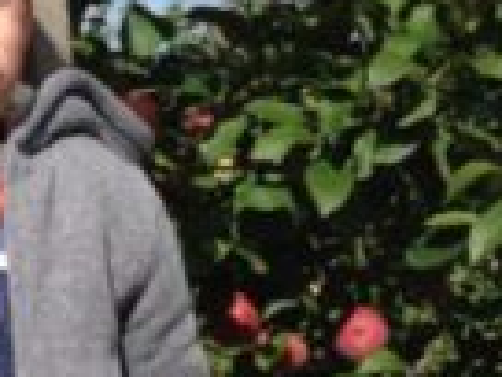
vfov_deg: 10.0
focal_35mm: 146
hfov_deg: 13.1
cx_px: -155
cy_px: 440
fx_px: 2117
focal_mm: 4.12
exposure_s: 1/1938
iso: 50
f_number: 2.4
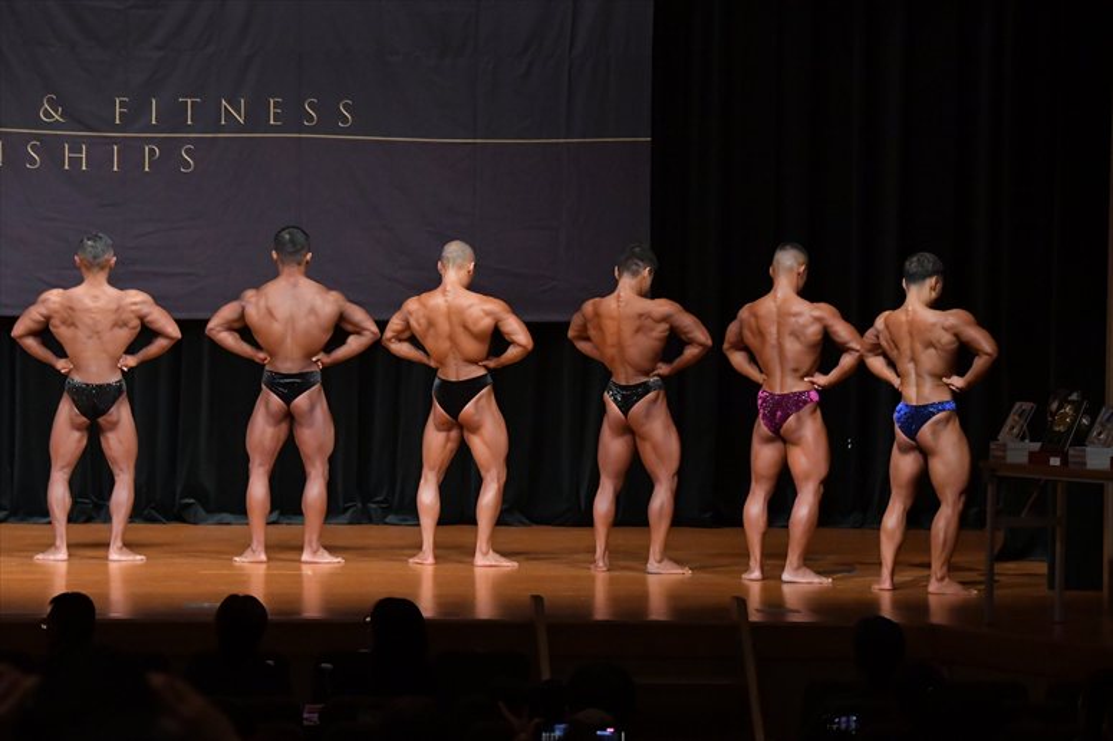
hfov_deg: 13.7
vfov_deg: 9.1
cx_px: 556
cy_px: 370
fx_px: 4635
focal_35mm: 150
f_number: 5.6
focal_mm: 100
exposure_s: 1/400
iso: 5000
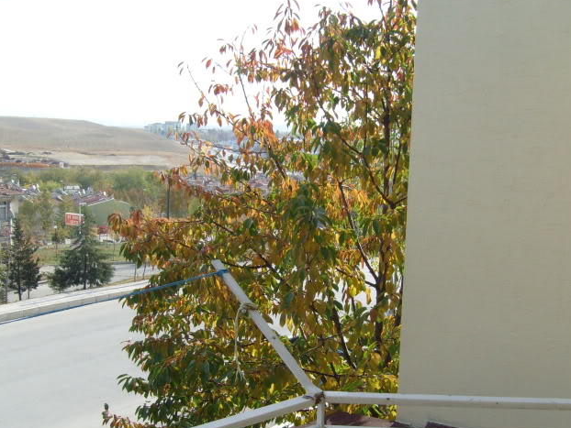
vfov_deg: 32.1
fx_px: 743
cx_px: 305
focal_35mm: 45
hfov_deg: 42.0
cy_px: 247
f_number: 7.1
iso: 80
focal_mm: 5.8
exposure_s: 1/125
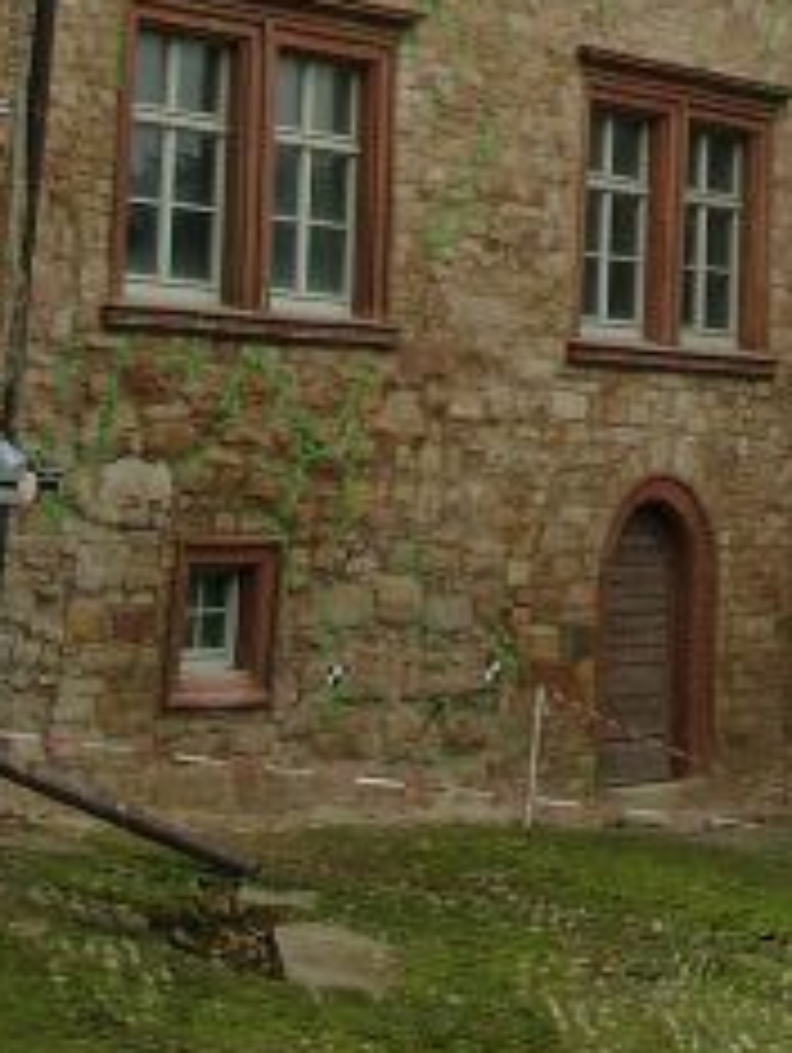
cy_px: -562
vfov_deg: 15.5
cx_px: 891
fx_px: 3532
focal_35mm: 116
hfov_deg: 12.6
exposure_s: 1/219
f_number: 4
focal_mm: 7.13
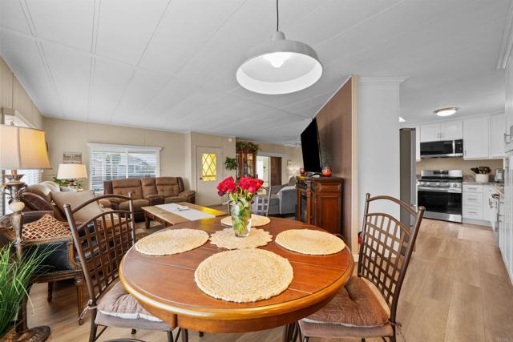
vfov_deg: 85.5
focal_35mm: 13
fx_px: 185
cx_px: 256
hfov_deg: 108.3
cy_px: 171
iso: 250
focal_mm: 13
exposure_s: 1/1.25
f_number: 9
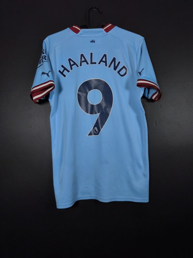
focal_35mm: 23
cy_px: 129
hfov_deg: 58.9
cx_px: 96
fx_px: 171
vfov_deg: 73.9
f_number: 1.6
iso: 320
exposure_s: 1/160
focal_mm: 6.57
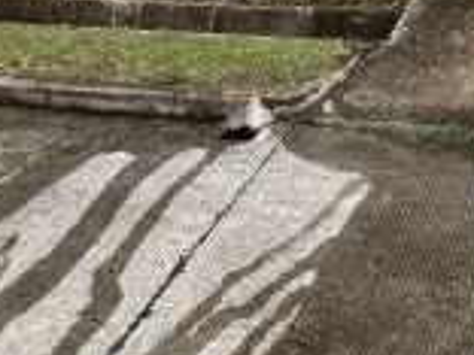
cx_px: 521
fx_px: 698
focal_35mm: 51
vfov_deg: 20.8
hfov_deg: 32.9
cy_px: -267
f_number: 1.8
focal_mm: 1.57
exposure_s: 1/99
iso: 80
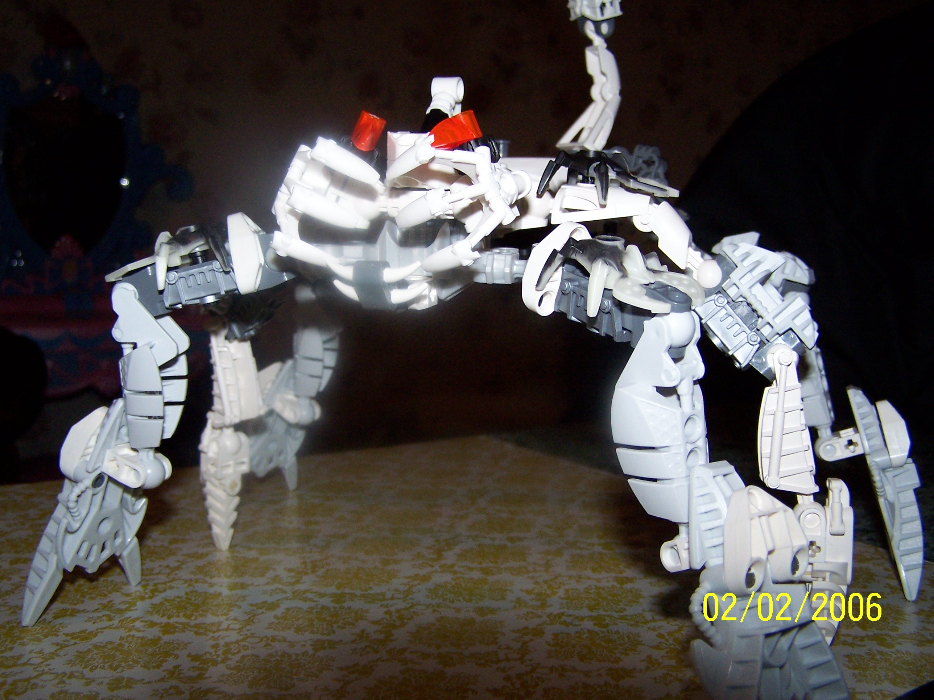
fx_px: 1025
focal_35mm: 38
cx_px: 467
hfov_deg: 49.0
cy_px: 350
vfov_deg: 37.7
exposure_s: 1/60
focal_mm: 6.3
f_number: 2.8
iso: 140
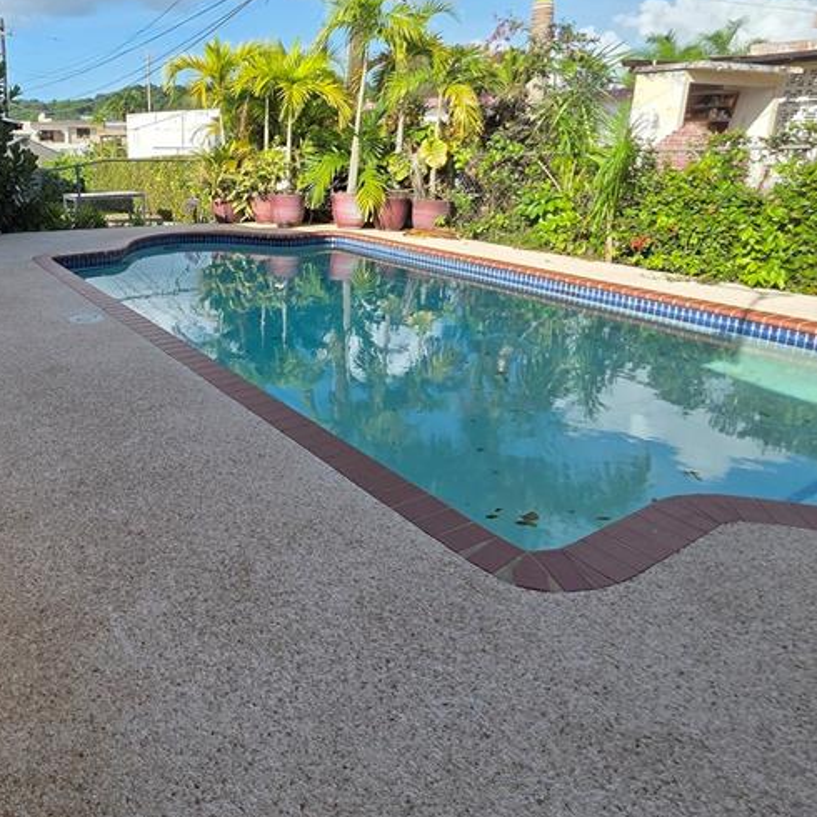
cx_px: 203
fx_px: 641
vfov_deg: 64.4
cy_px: 322
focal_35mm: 24
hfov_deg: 61.4
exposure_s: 1/1663
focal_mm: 2.2
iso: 40
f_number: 1.9
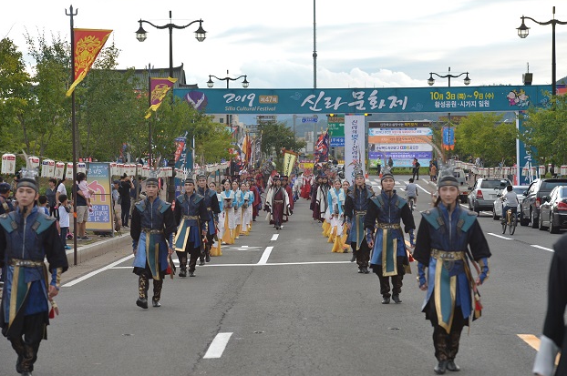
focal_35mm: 105
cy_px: 185
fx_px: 1652
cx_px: 281
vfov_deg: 13.0
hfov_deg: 19.5
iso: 640
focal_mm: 102
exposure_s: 1/320
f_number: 5.6
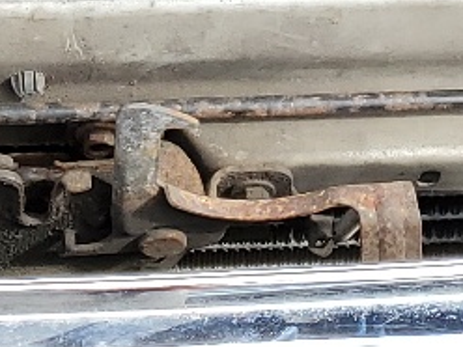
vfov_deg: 7.8
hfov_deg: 11.5
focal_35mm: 168
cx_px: -125
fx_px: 2247
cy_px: -627
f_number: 1.5
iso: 50
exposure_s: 1/1111
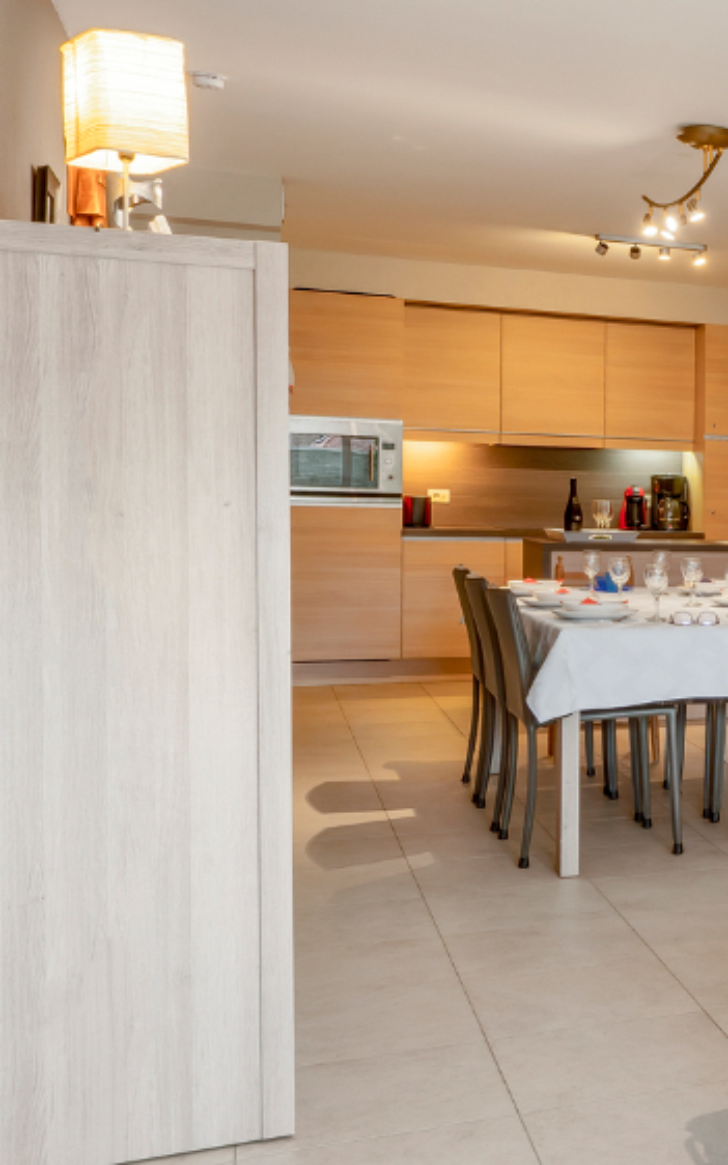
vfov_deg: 42.5
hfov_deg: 21.1
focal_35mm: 47
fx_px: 1493
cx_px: 1211
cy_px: 491
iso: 100
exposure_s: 1/2
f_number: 11
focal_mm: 16
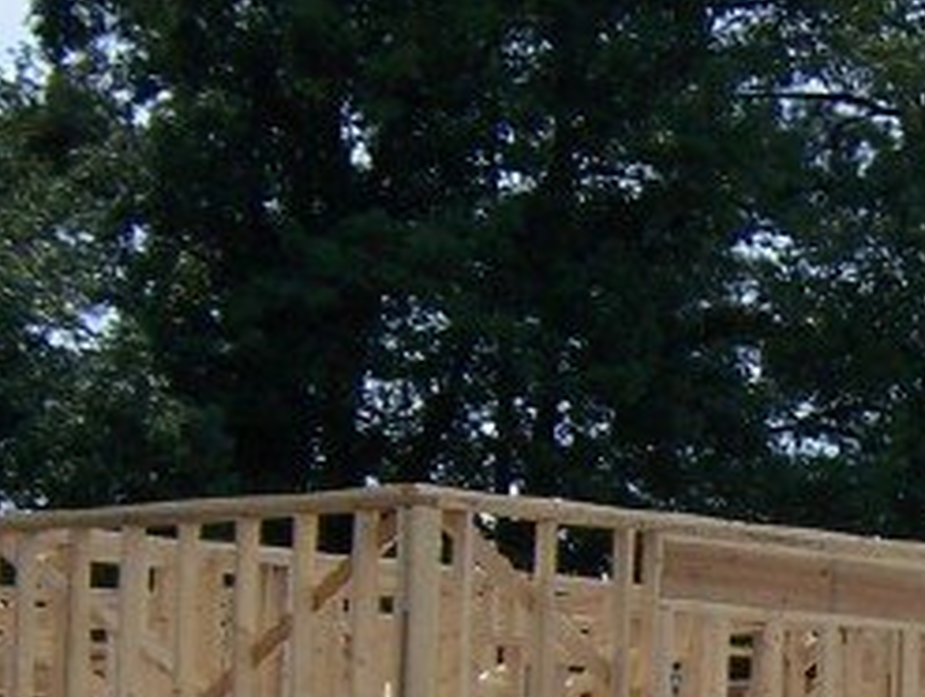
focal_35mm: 149
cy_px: 948
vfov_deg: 9.8
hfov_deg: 12.7
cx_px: 1311
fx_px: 3987
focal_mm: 6.2
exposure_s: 1/800
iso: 80
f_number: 4.5
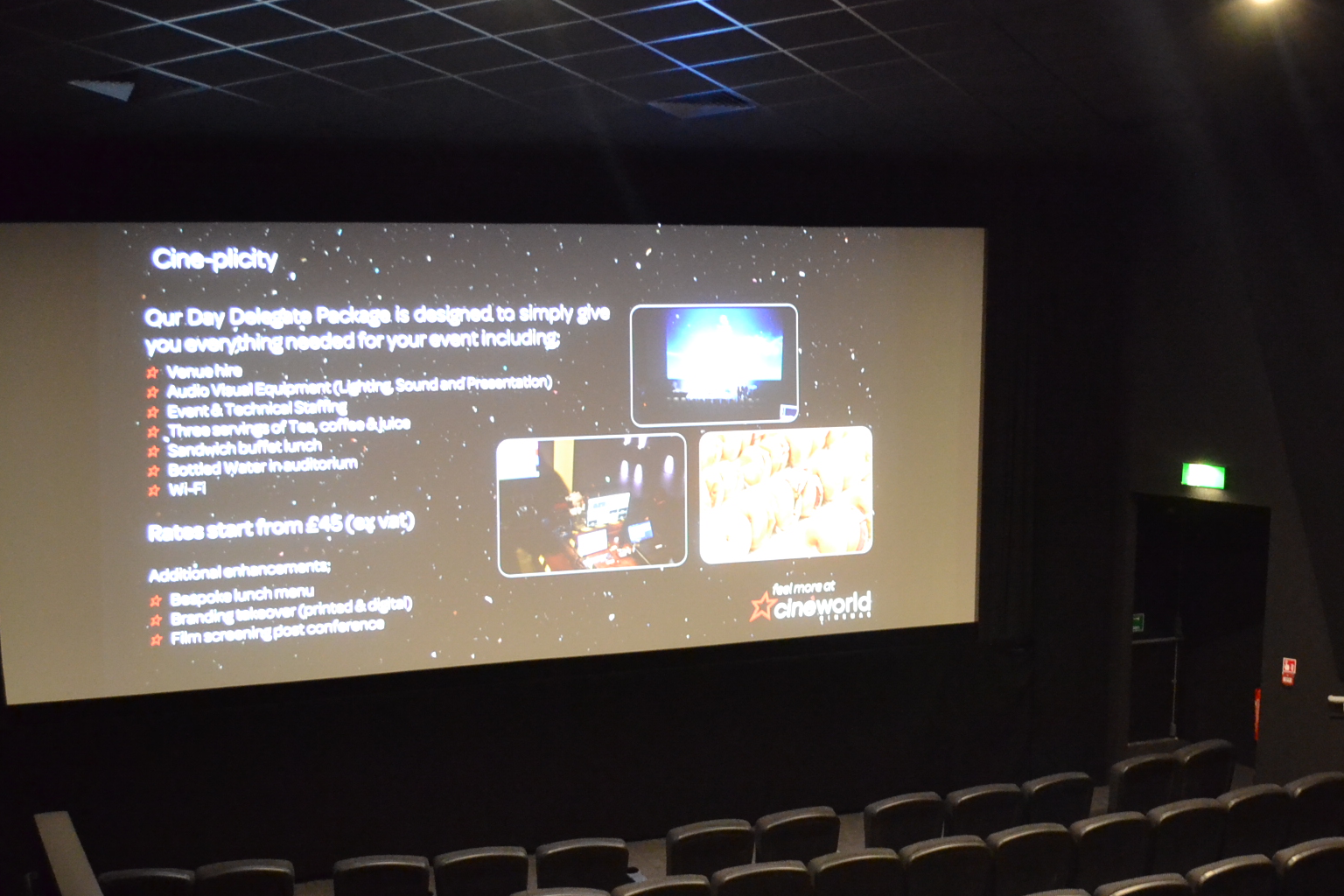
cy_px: 556
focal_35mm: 54
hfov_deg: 36.5
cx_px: 892
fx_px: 2016
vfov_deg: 25.0
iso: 3200
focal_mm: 24
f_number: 4
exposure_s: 1/4
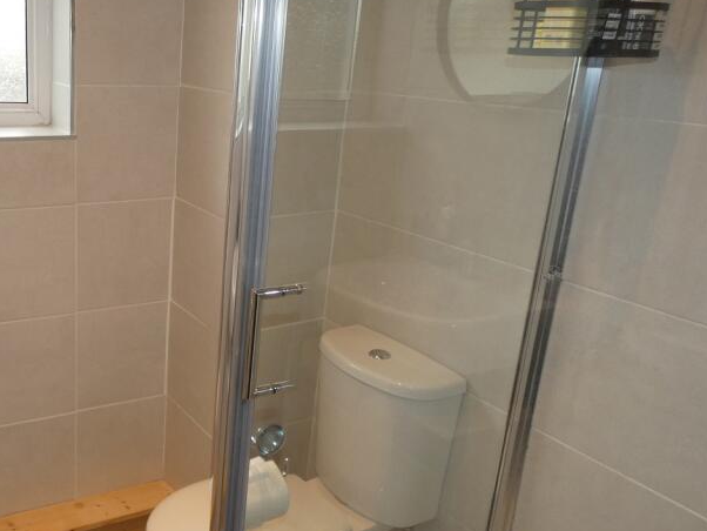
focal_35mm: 34
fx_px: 695
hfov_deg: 50.3
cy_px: 266
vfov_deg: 41.8
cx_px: 128
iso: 100
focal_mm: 3.6
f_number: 2.8
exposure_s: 1/60
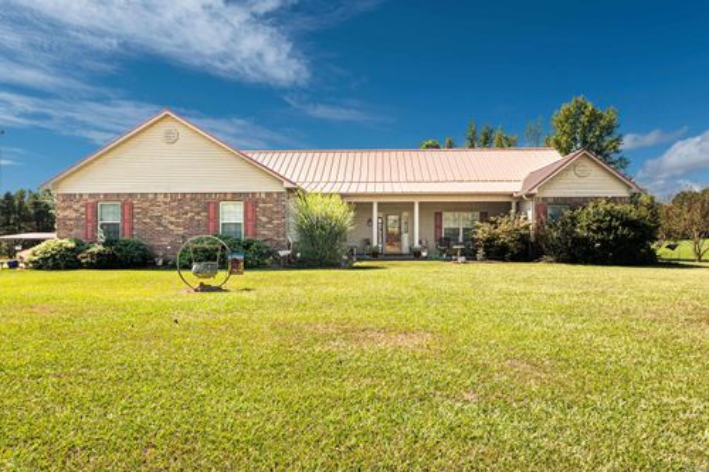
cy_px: 236
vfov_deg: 57.2
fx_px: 433
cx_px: 354
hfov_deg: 78.6
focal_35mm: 22
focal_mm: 15
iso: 250
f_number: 8
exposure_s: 1/400
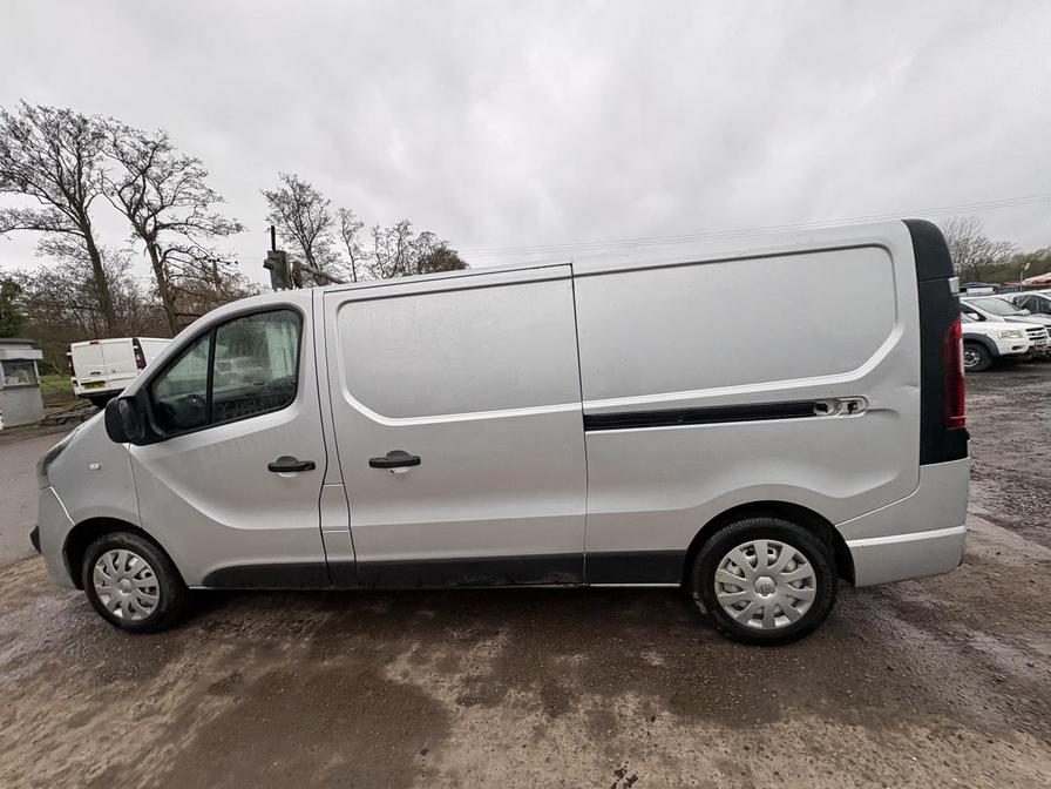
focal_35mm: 14
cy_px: 394
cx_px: 526
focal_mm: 2.22
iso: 50
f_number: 2.2
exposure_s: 1/99
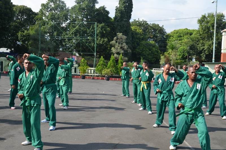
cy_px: 75
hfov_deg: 43.7
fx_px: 282
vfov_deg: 29.7
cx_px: 113
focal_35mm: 45
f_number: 8
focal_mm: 30
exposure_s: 1/250
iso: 200
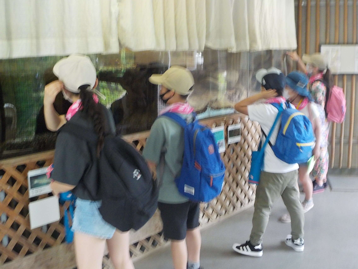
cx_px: 179
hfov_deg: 40.4
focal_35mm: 47
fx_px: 486
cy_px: 134
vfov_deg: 30.9
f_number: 4.2
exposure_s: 1/20
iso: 400
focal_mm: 6.4
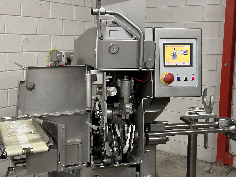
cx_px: 118
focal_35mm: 48
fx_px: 327
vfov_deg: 30.3
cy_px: 88
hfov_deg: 39.7
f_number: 1.78
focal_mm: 6.86
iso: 320
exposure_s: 1/33
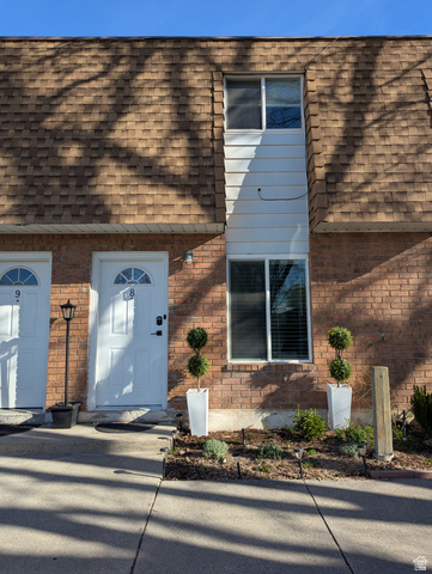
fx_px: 399
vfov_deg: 71.5
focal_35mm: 24
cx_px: 216
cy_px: 287
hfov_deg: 56.9
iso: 47
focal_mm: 6.81
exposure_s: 1/1397
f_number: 1.85
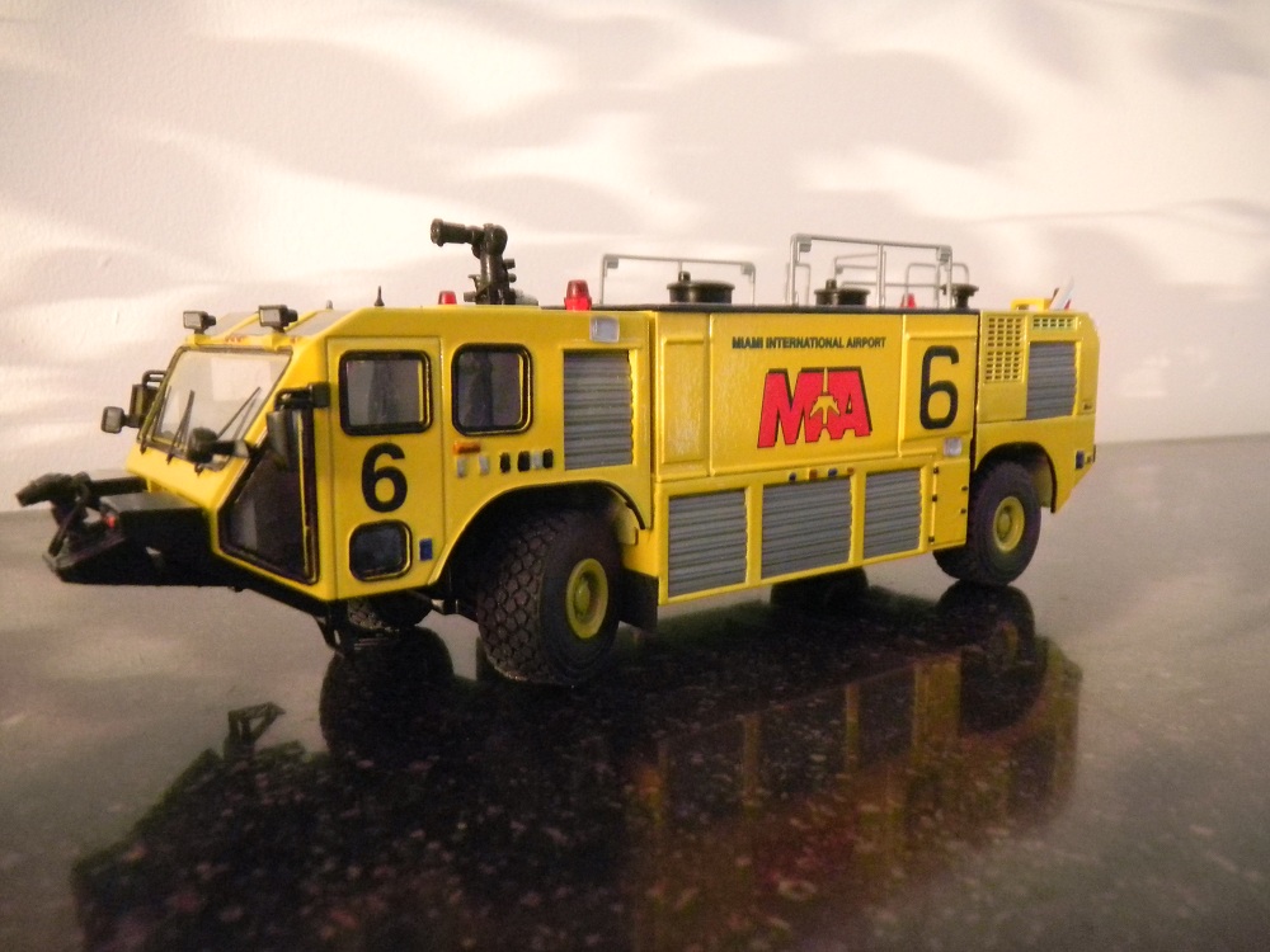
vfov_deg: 49.7
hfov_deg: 63.4
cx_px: 635
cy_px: 476
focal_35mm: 28
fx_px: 1027
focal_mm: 5
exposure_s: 1/2.8
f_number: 3.9
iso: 800
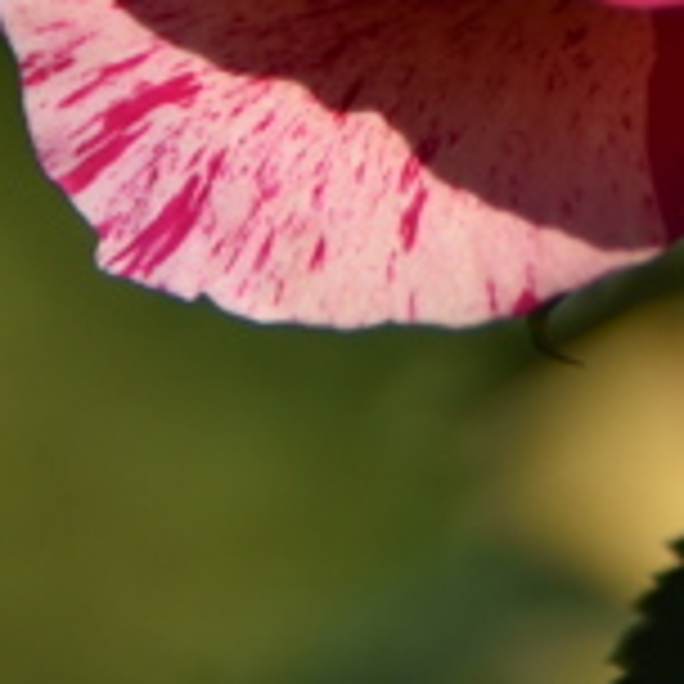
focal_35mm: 888
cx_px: 621
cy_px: -673
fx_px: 19852
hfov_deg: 2.0
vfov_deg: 2.0
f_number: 6
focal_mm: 155
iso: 400
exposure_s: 1/1600
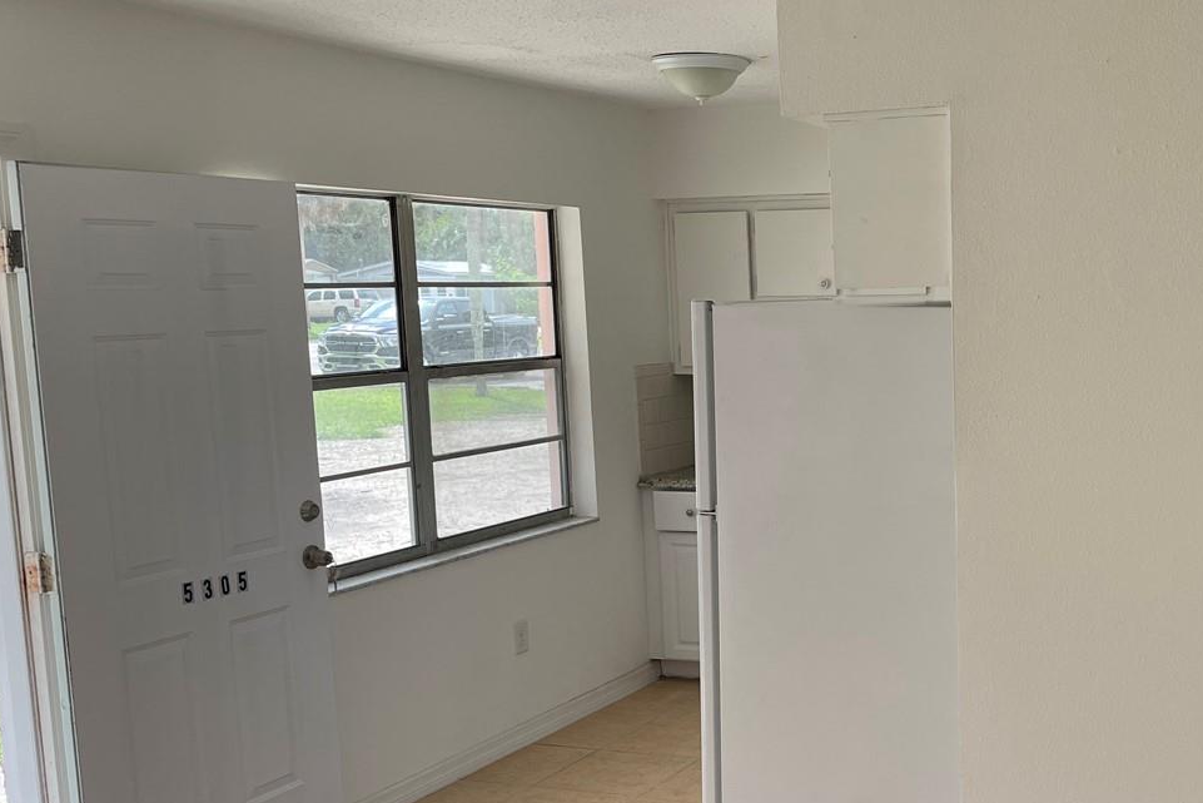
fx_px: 1504
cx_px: 958
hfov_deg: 41.8
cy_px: 501
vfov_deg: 29.8
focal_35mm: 45
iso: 32
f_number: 1.6
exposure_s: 1/485
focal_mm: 4.2
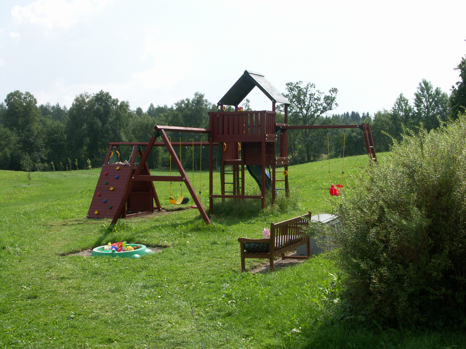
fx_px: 619
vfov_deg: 31.5
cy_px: 174
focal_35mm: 46
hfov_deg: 41.2
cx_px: 233
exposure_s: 1/250
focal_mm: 11.78
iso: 100
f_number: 8
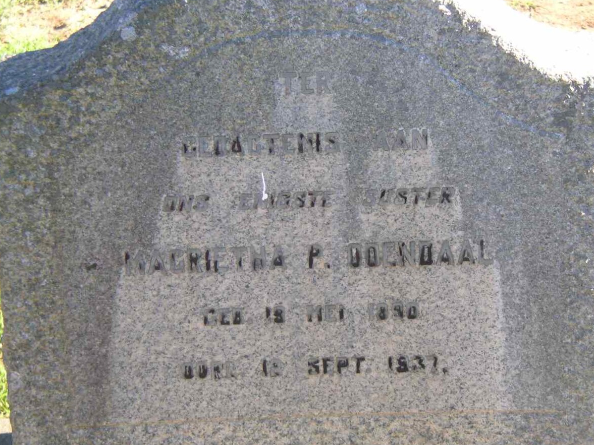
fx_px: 1819
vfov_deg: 14.0
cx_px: 296
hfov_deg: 18.5
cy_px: 219
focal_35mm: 106
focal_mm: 16
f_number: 3.9
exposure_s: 1/125
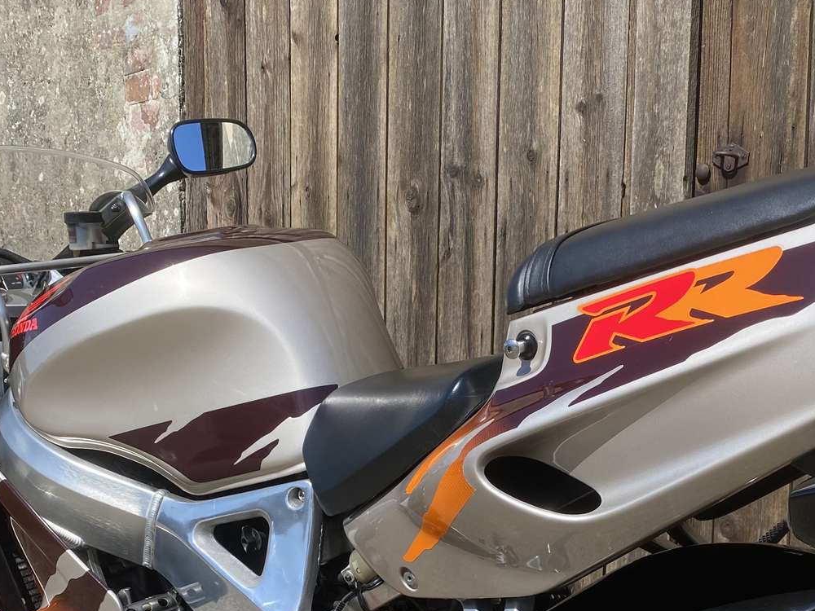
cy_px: 579
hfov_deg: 36.6
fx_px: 1224
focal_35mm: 52
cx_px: 510
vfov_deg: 26.8
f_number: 1.8
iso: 32
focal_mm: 4.25
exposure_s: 1/2410
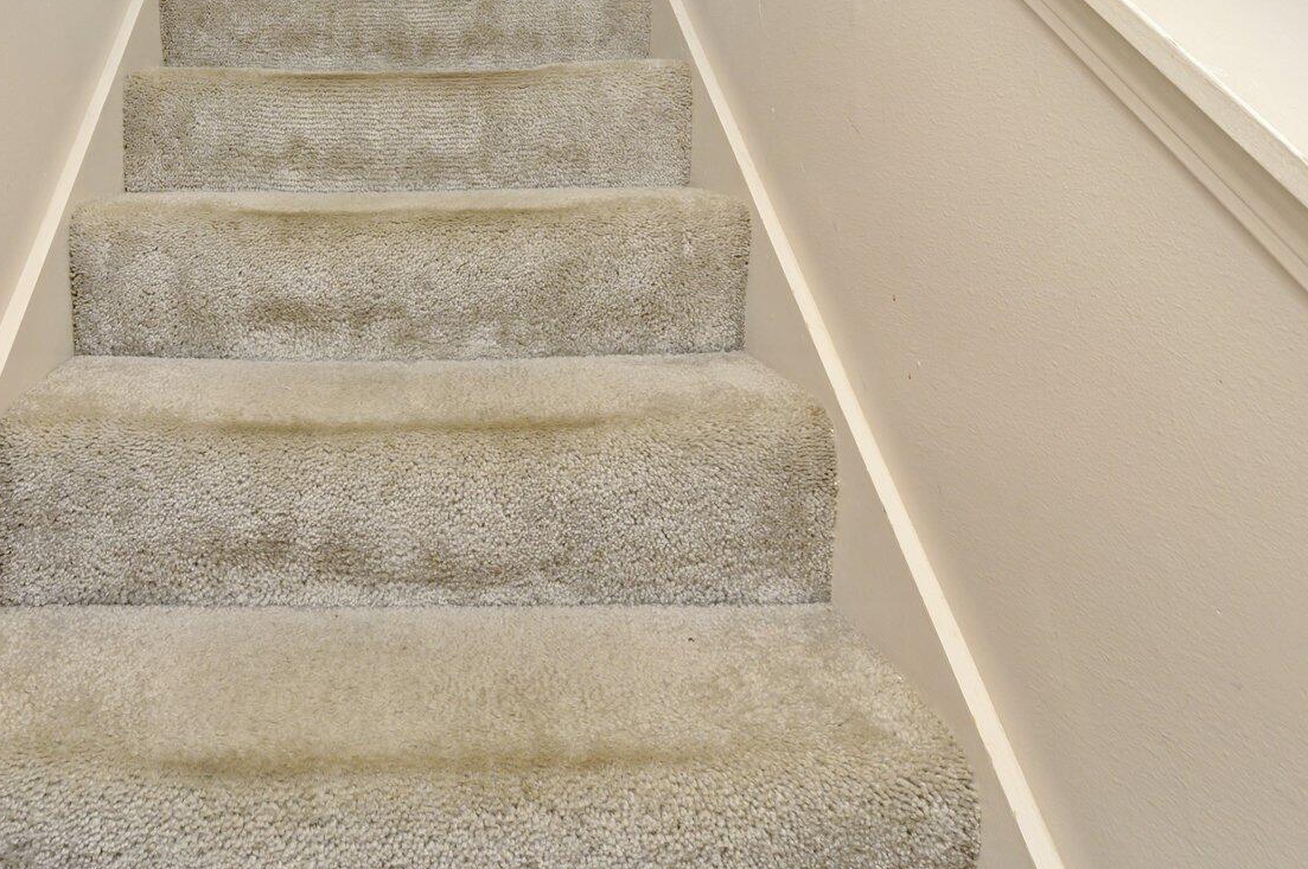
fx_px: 944
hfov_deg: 66.6
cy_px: 115
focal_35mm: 26
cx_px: 388
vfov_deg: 45.6
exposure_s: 1/60
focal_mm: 14
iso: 320
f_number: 9
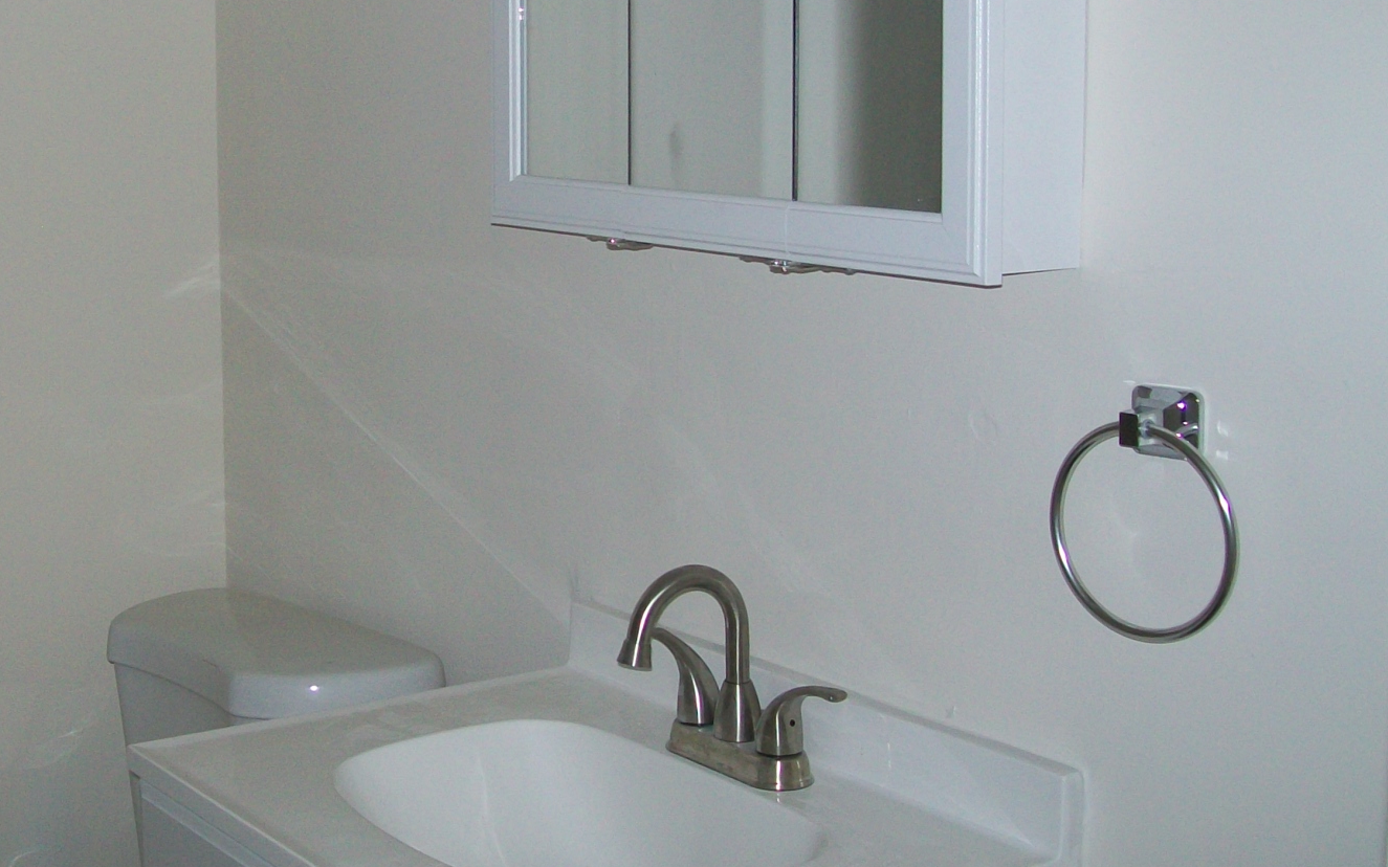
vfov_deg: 21.9
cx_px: 316
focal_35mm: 59
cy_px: 269
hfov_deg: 33.7
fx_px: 2232
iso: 64
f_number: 2.7
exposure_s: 1/60
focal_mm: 6
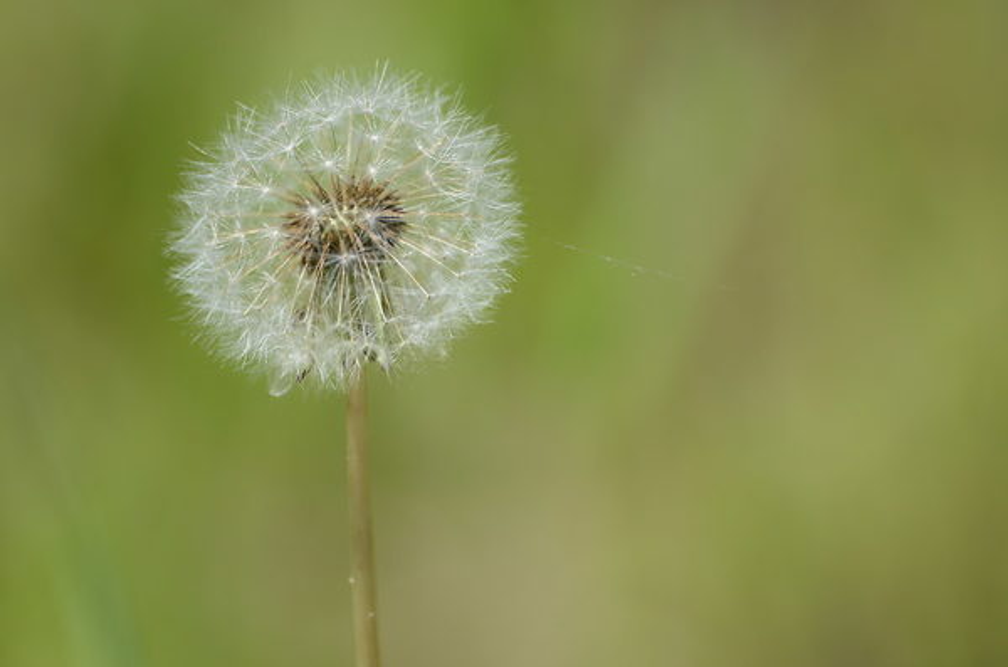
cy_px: 334
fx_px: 12570
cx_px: 504
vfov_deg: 3.0
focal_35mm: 450
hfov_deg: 4.6
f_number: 5.6
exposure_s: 1/1000
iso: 250
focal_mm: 300
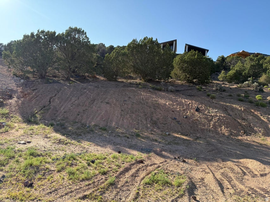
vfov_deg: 56.8
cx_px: 135
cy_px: 101
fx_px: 187
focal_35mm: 24
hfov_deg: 71.6
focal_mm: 6.76
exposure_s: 1/3279
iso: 100
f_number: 1.78
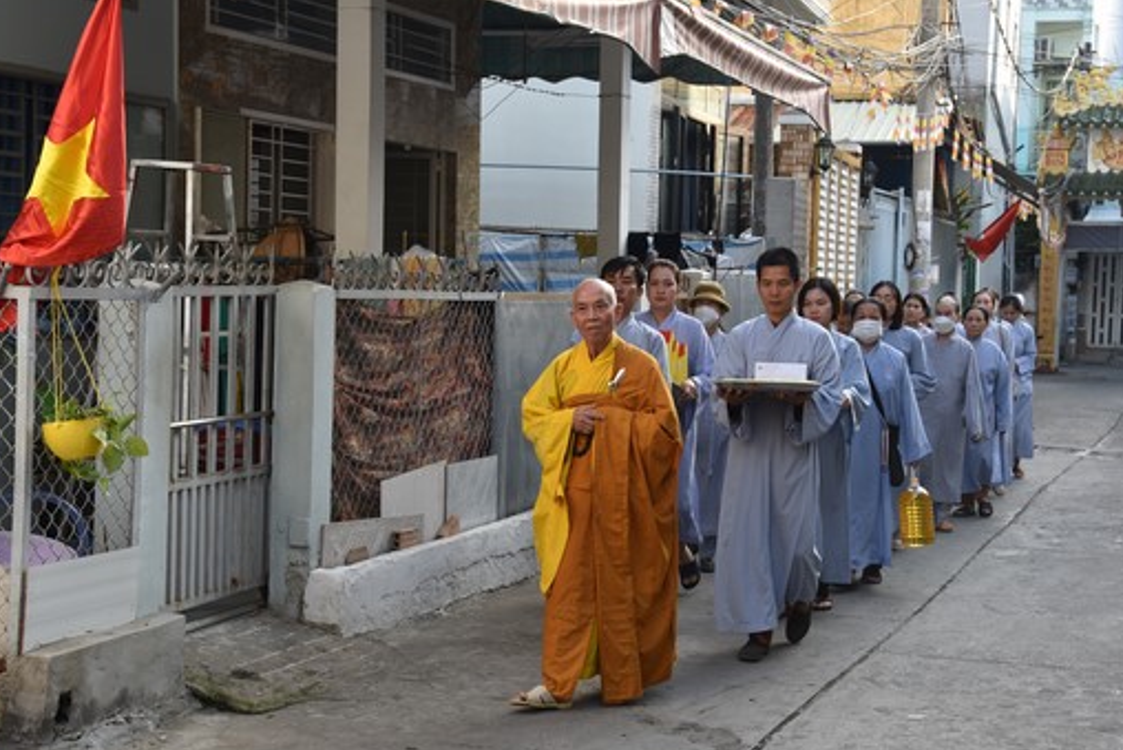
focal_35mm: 64
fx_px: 1997
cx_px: 654
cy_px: 356
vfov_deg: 21.3
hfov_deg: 31.4
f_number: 6.3
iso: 400
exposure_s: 1/160
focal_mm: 50
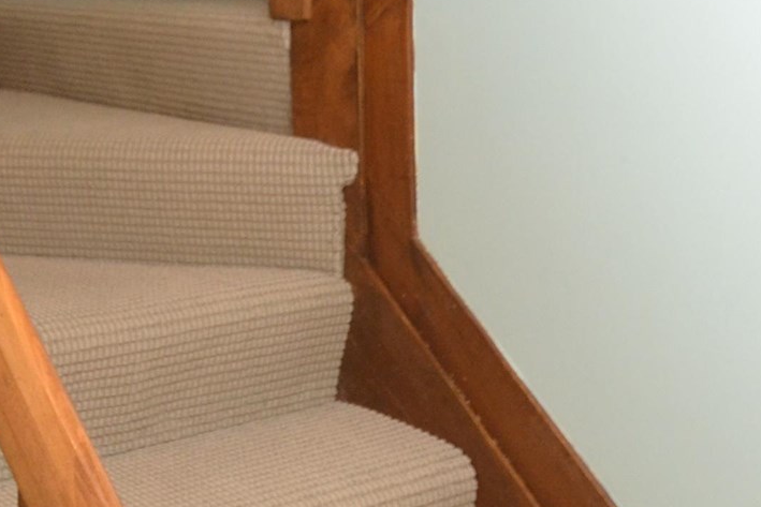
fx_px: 1374
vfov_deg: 19.1
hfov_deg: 29.8
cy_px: -188
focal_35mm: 65
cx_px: 90
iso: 800
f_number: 4
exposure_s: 1/60
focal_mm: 10
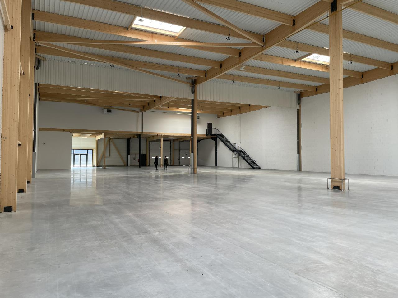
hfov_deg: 67.3
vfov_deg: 53.1
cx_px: 199
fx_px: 299
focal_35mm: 26
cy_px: 149
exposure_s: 1/121
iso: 50
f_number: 1.6
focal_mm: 4.2
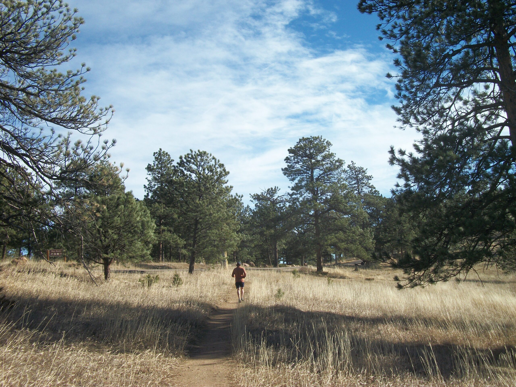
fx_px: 596
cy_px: 194
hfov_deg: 46.8
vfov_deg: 36.0
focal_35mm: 40
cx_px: 258
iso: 80
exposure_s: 1/125
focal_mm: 7.1
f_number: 9.9
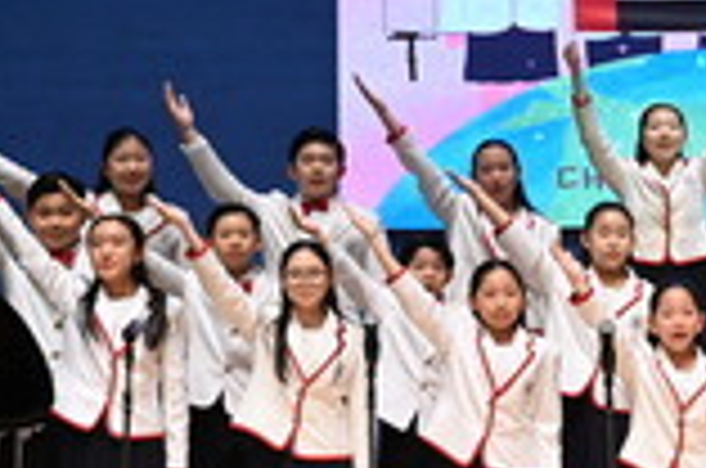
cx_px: 1165
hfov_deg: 12.6
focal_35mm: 152
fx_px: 2975
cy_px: 202
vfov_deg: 9.0
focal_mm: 38
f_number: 3.5
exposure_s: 1/125
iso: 320
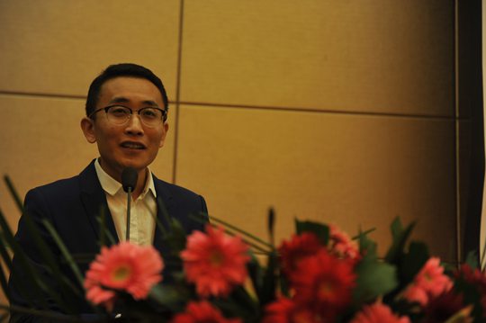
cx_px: 243
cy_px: 162
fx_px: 782
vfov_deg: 23.3
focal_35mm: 58
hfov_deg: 34.5
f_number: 2.8
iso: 800
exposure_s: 1/125
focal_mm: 58
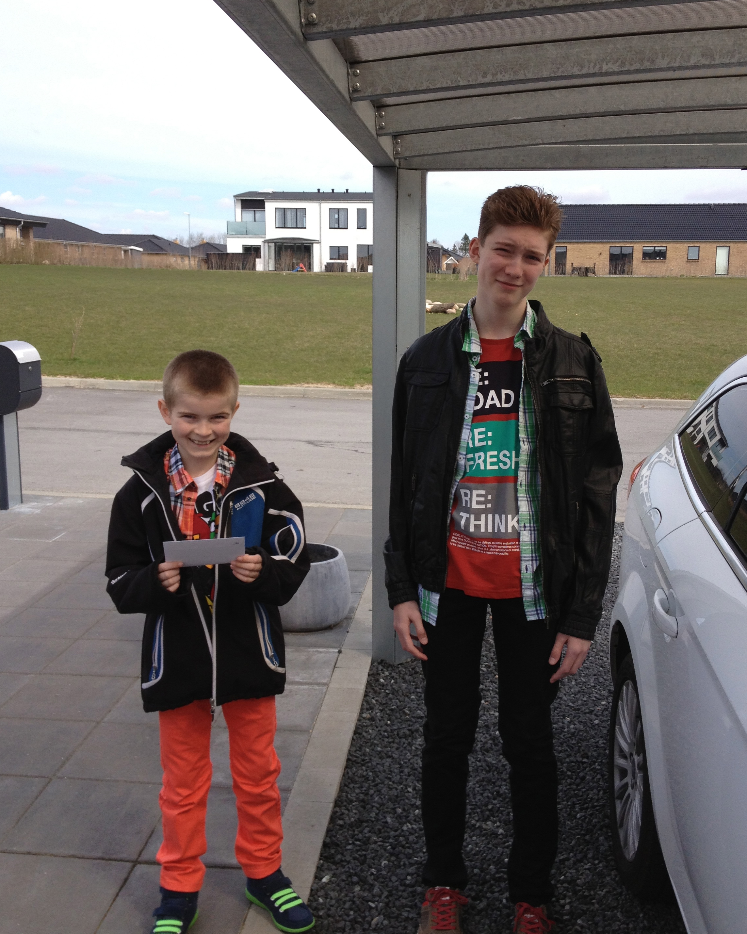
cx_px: 377
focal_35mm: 39
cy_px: 434
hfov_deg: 38.2
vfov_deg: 46.8
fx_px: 1078
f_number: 2.4
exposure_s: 1/968
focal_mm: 4.28
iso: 50
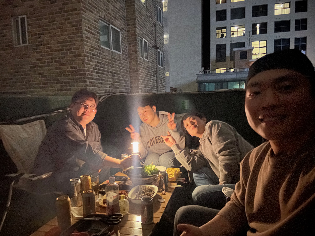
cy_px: 118
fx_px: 209
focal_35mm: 23
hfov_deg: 73.9
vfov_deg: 58.9
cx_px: 158
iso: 3200
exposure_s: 1/15
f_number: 1.9
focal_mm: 2.69
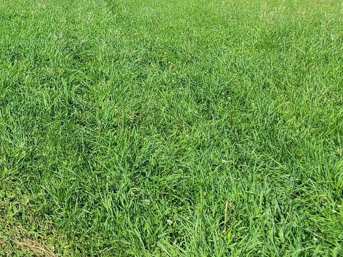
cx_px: -108
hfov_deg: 35.1
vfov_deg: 33.0
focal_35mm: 35
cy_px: -55
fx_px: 347
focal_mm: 2.2
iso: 50
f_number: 2.2
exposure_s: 1/1336
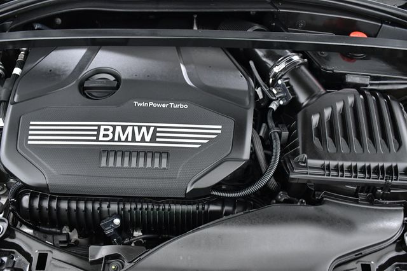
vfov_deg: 38.8
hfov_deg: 55.8
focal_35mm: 34
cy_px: 136
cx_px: 204
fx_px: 384
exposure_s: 1/80
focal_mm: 23
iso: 2500
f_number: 4.5
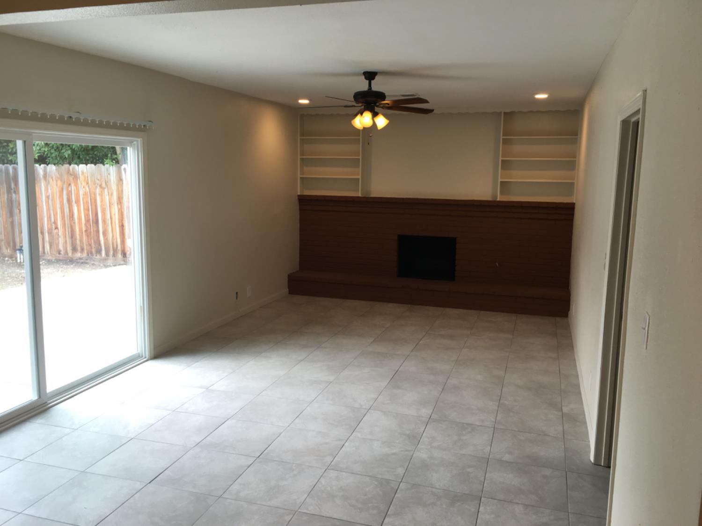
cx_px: 351
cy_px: 263
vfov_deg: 48.2
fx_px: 588
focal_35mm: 29
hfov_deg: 61.7
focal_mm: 4.15
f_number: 2.2
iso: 25
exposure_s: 1/40
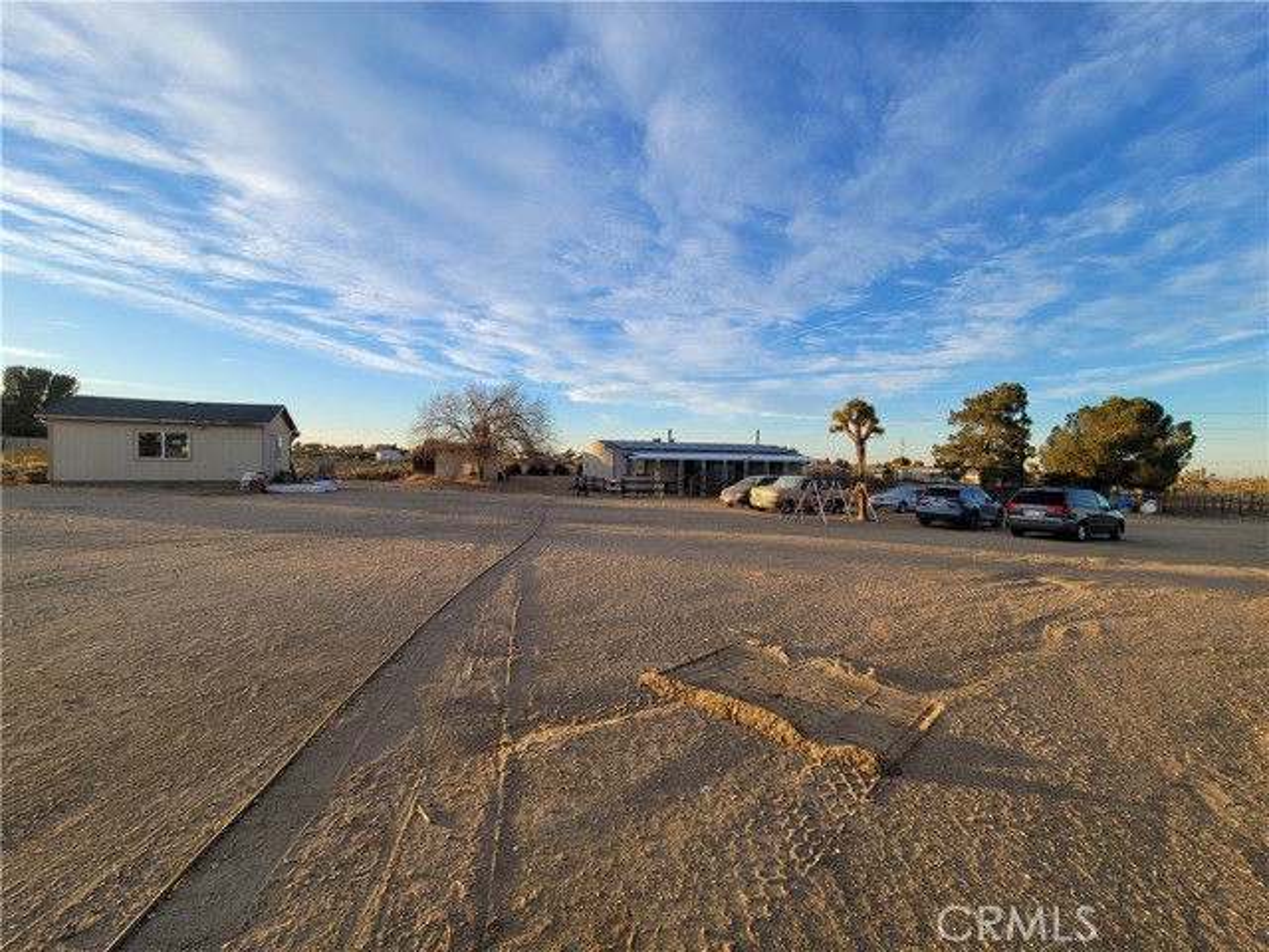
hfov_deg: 106.2
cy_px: 476
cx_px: 634
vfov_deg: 89.9
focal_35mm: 13
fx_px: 477
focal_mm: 2.2
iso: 50
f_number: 2.2
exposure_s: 1/681
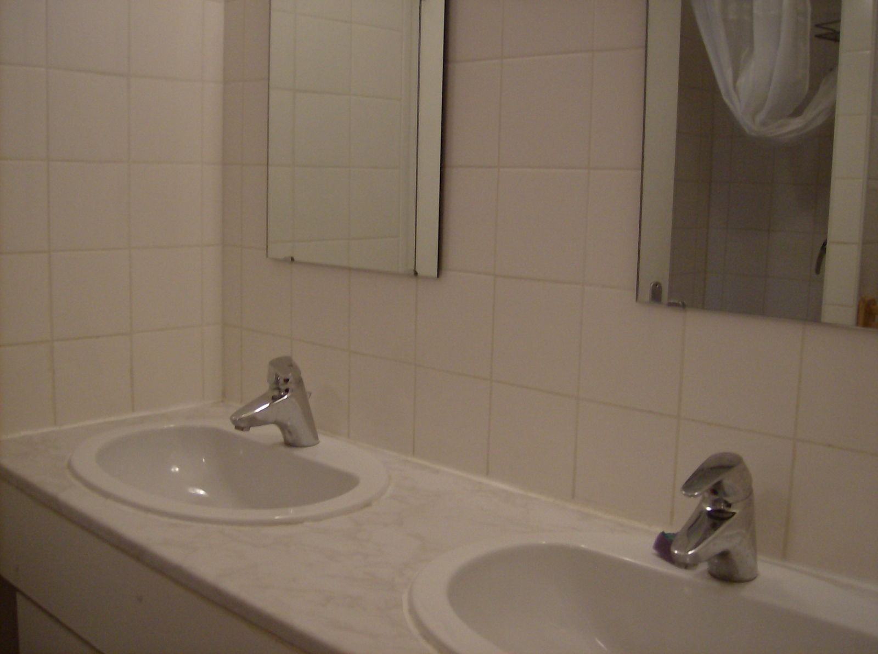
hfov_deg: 51.5
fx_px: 911
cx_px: 439
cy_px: 327
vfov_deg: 39.5
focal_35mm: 36
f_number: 2.8
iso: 196
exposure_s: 1/64
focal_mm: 6
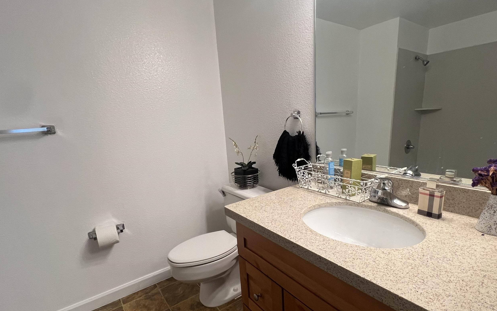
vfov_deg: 67.6
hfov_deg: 94.3
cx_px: 260
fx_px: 230
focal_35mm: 17
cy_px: 178
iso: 200
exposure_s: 1/120
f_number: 1.8
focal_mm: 1.57
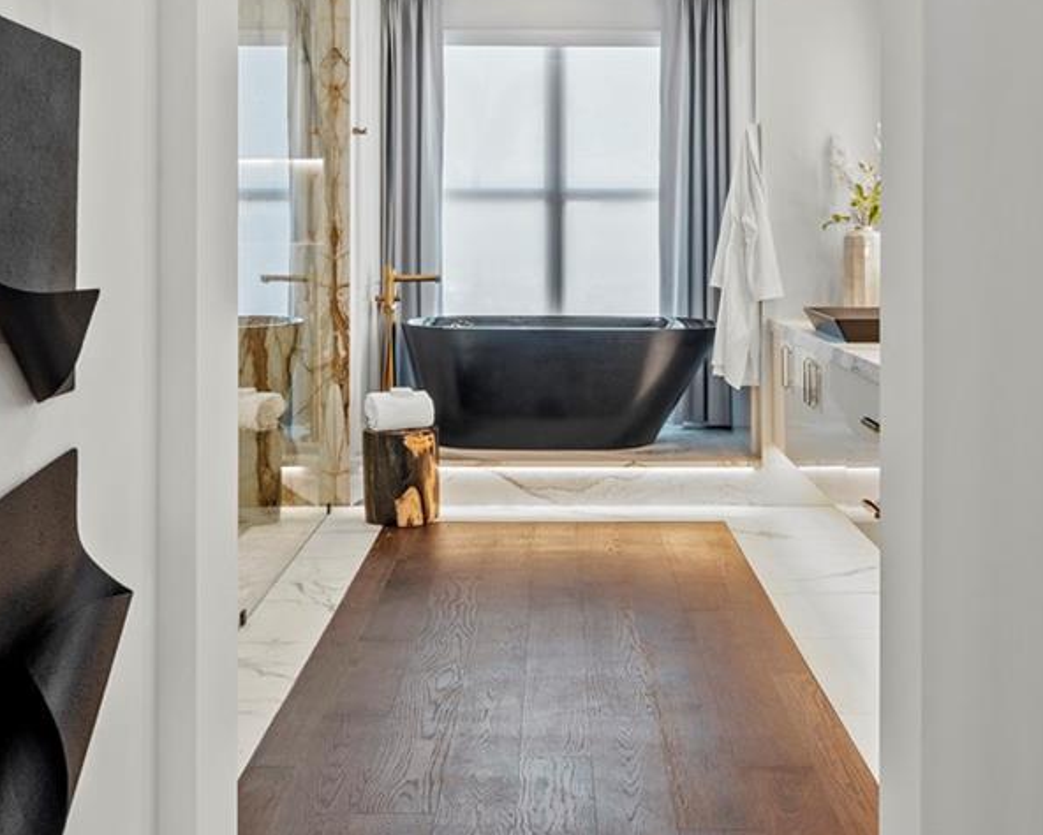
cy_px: 237
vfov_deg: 38.4
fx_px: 1173
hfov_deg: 47.9
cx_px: 548
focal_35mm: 38
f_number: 9
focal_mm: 15
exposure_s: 1/2.5
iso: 200
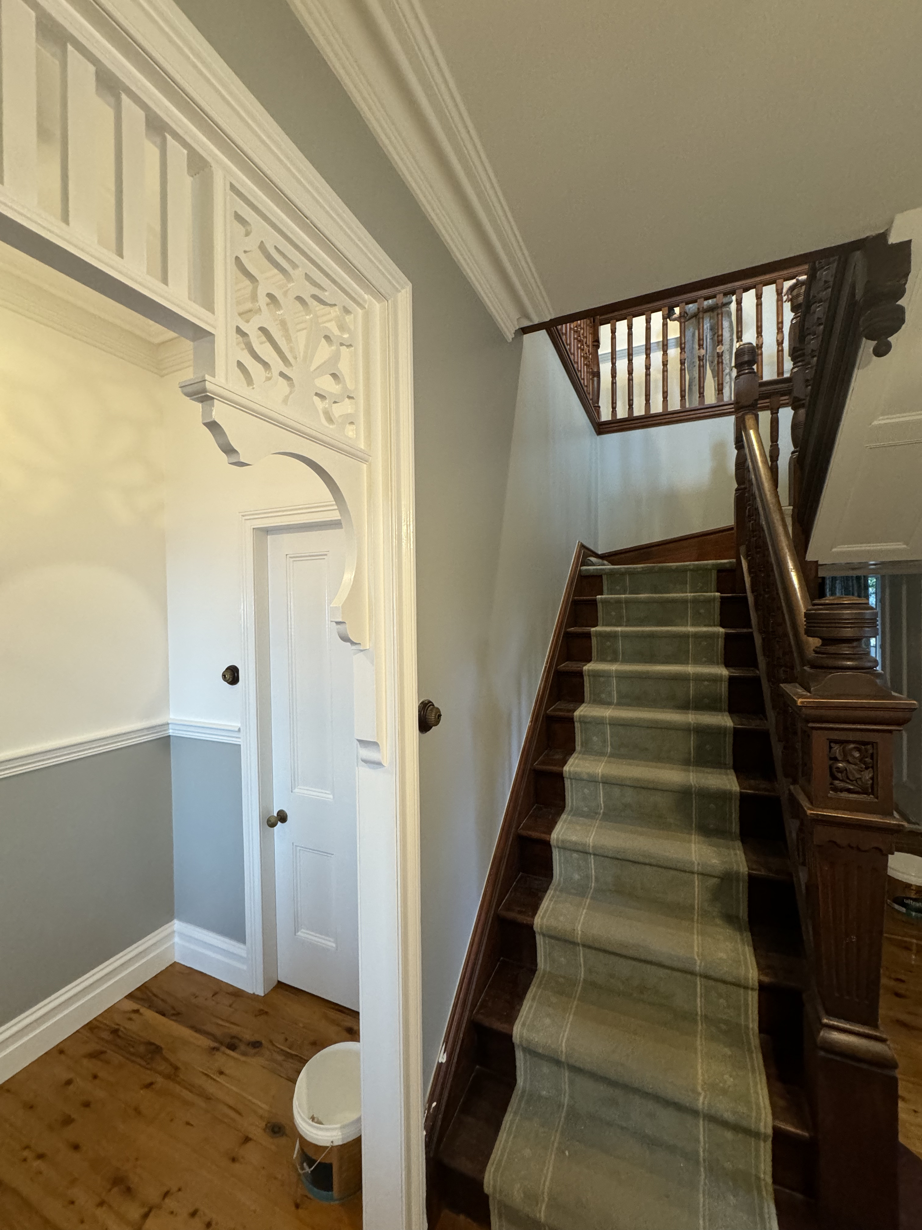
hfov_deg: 85.7
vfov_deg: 102.1
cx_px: 461
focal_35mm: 14
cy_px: 615
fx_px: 497
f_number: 2.2
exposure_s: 1/50
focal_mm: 2.22
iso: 400
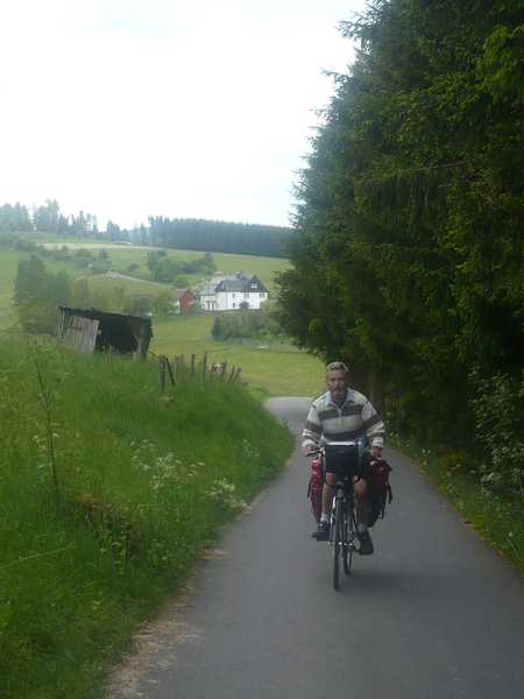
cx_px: 262
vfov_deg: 23.6
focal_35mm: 83
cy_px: 350
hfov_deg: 17.8
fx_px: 1675
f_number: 3.5
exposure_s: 1/160
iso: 100
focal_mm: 9.1
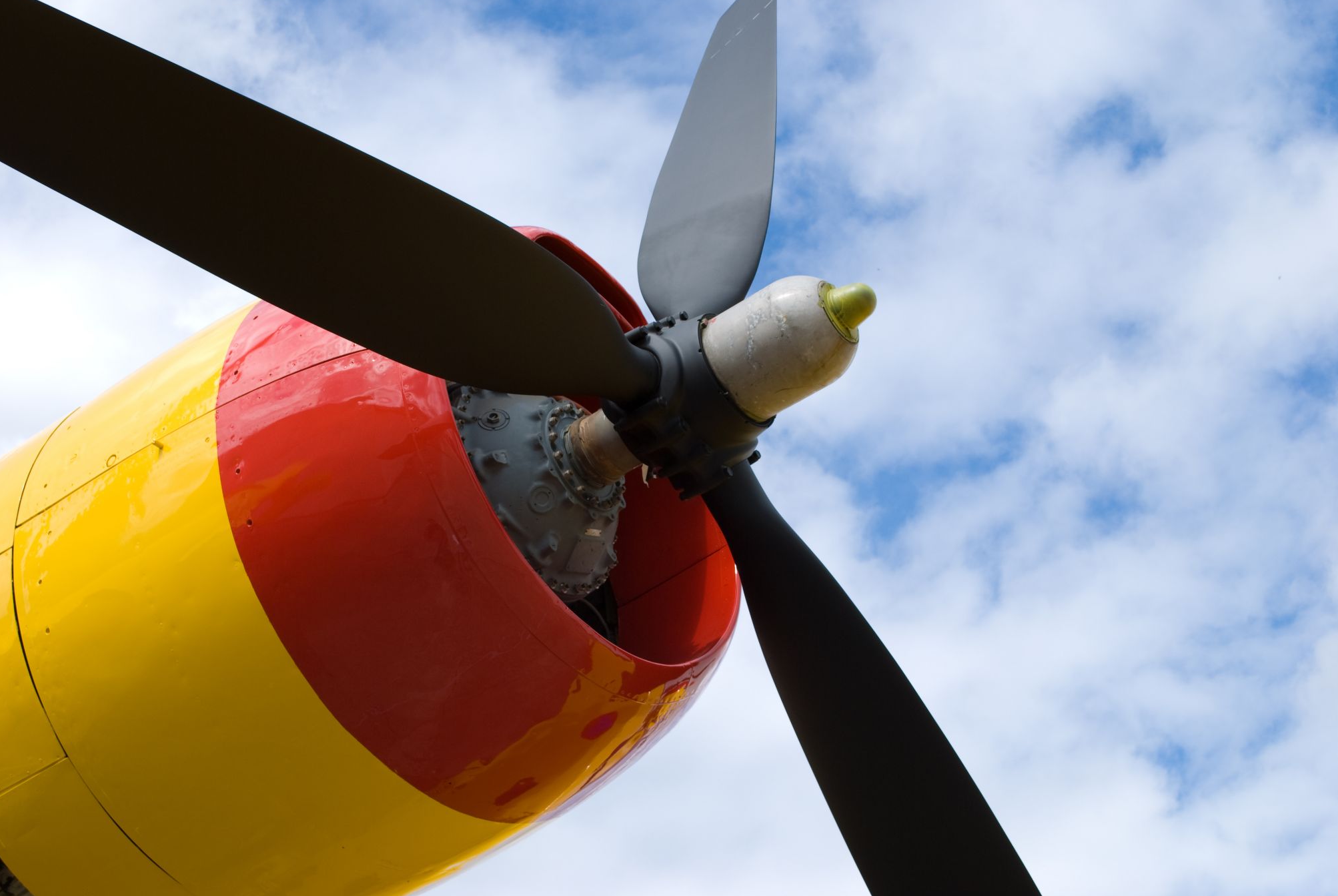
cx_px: 659
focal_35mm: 49
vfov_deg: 27.6
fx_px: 1823
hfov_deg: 40.3
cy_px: 441
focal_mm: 32
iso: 100
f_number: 7.1
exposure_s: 1/200
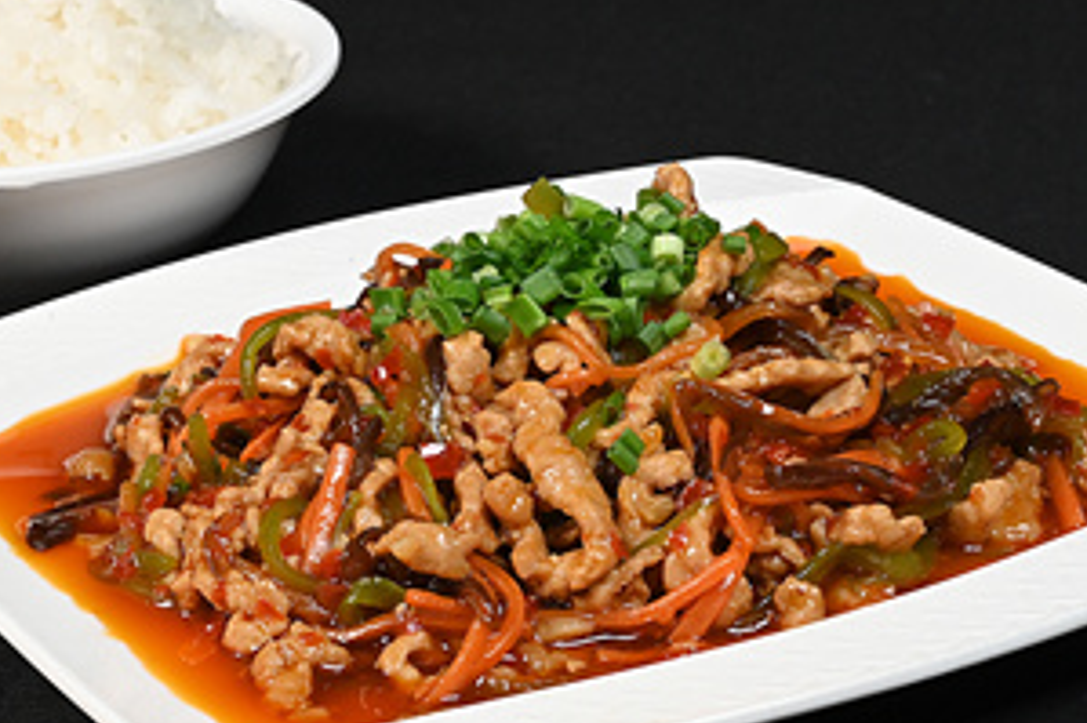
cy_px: 305
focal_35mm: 112
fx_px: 3380
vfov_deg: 12.2
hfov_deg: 18.3
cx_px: 502
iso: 2500
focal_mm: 67
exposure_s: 1/30
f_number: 22
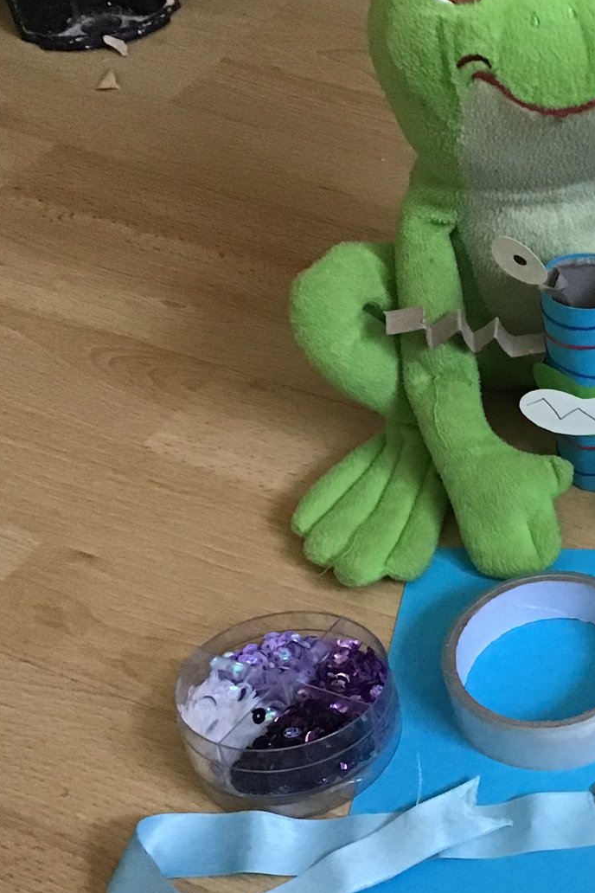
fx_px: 1587
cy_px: 565
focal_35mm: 64
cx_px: 741
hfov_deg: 19.8
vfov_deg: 31.3
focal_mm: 3.3
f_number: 2.4
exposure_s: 1/25
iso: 200
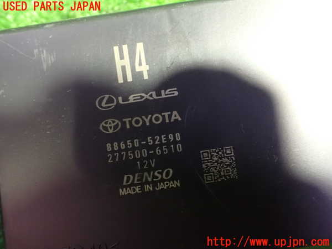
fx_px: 288
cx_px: 166
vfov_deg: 46.8
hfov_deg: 60.0
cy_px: 124
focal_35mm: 30
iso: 1600
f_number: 2.3
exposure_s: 1/30
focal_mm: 5.4
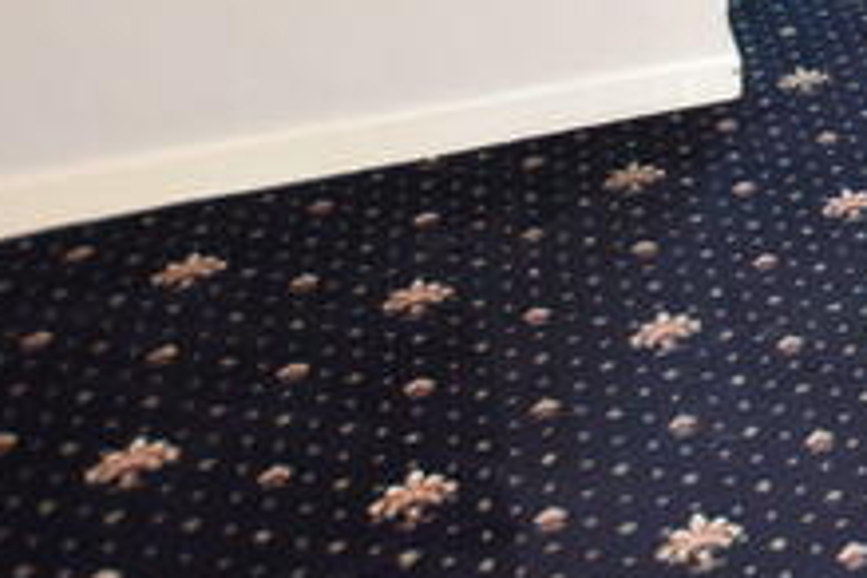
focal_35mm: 70
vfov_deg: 16.1
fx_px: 1686
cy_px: -501
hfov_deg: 16.6
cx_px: 1936
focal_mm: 10
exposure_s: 1/60
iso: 900
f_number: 4
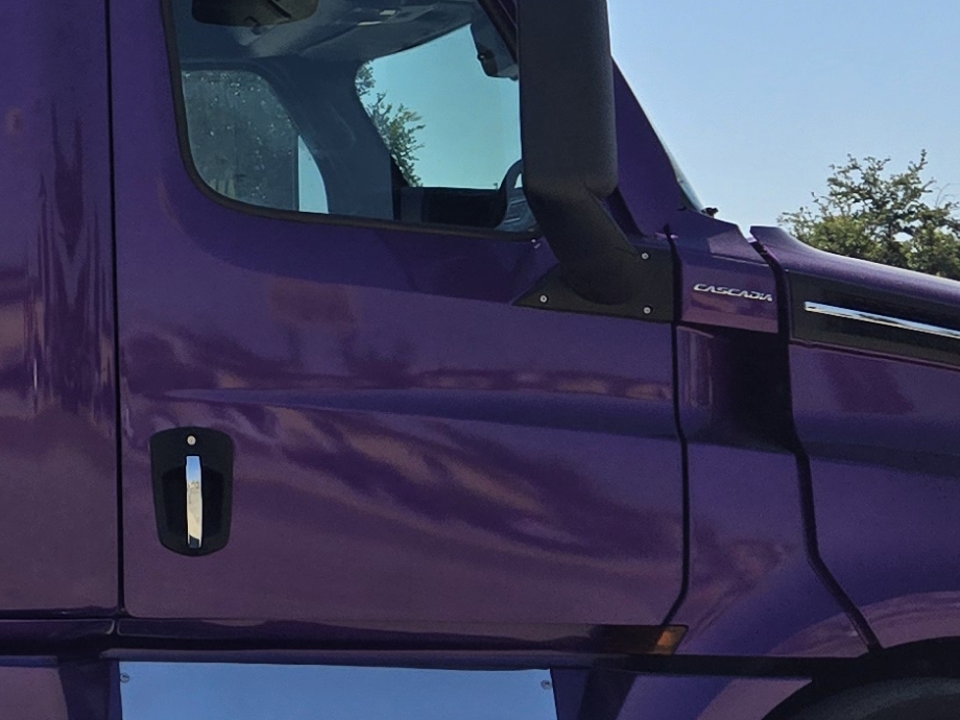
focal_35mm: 100
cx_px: -445
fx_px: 2773
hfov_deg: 17.8
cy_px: 199
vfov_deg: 14.7
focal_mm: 5.4
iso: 25
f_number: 1.8
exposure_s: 1/1839
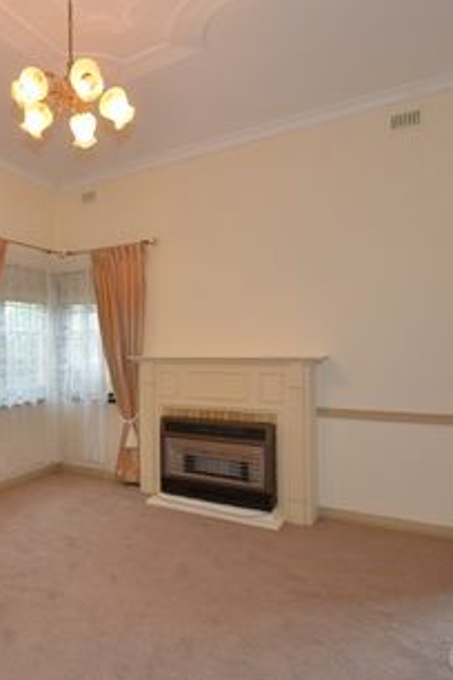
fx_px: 434
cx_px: 107
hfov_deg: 52.4
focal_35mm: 23
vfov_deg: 76.1
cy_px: 346
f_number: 4
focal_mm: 10
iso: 560
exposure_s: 1/60
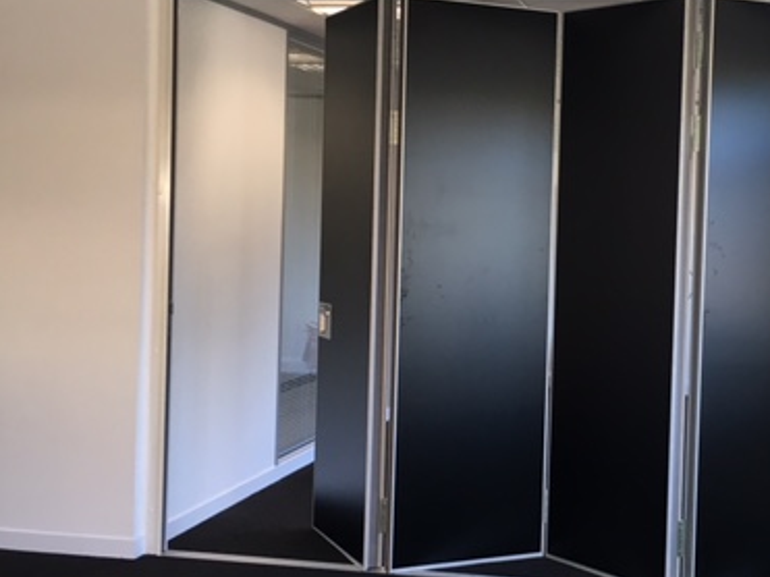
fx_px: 1112
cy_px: 243
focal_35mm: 50
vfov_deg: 29.0
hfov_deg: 37.3
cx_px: 577
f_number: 2.2
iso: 25
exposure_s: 1/33
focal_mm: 4.15
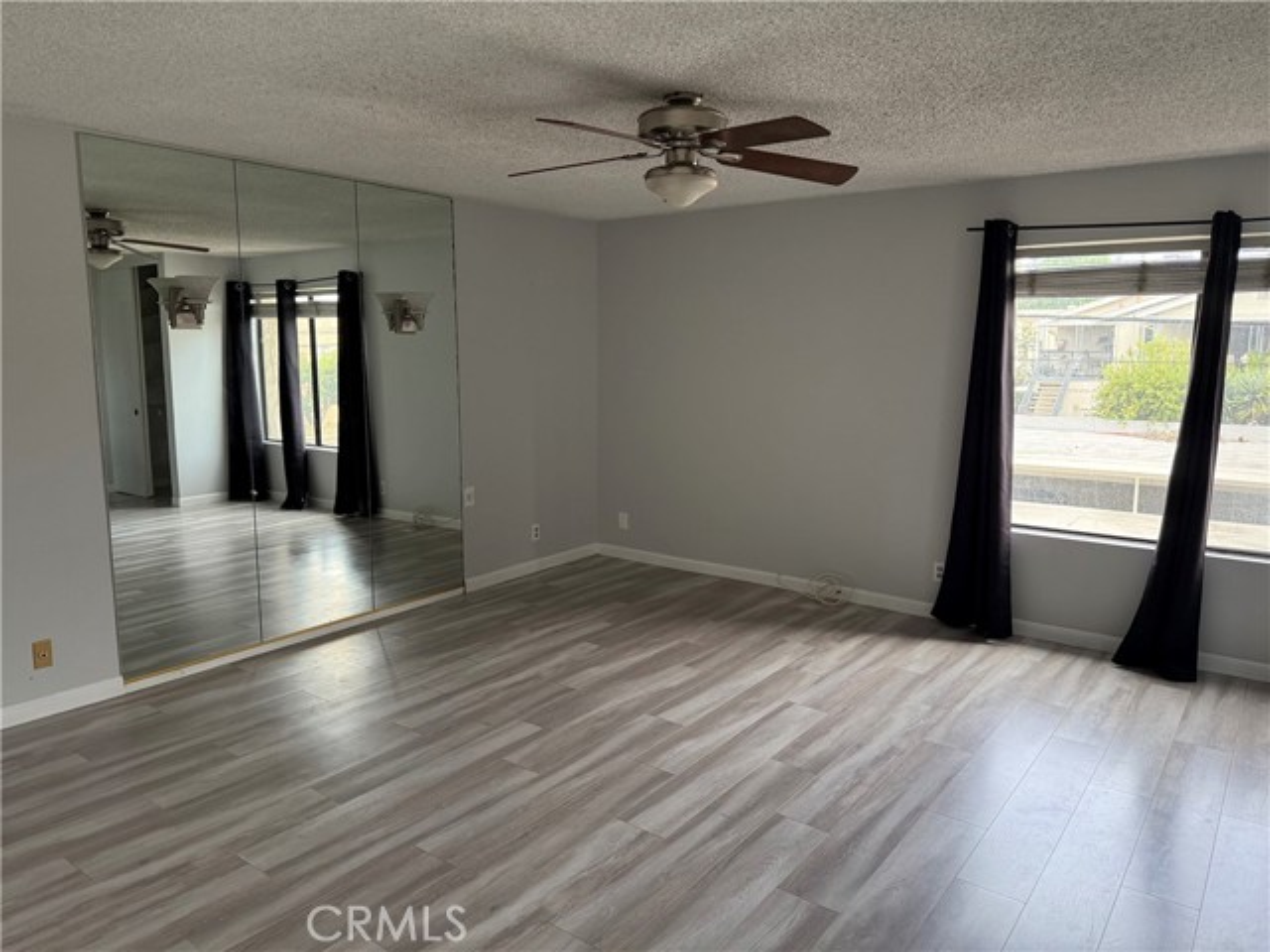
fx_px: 881
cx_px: 635
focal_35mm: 24
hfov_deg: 71.6
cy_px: 476
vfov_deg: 56.8
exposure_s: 1/164
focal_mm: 6.76
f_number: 1.78
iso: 200
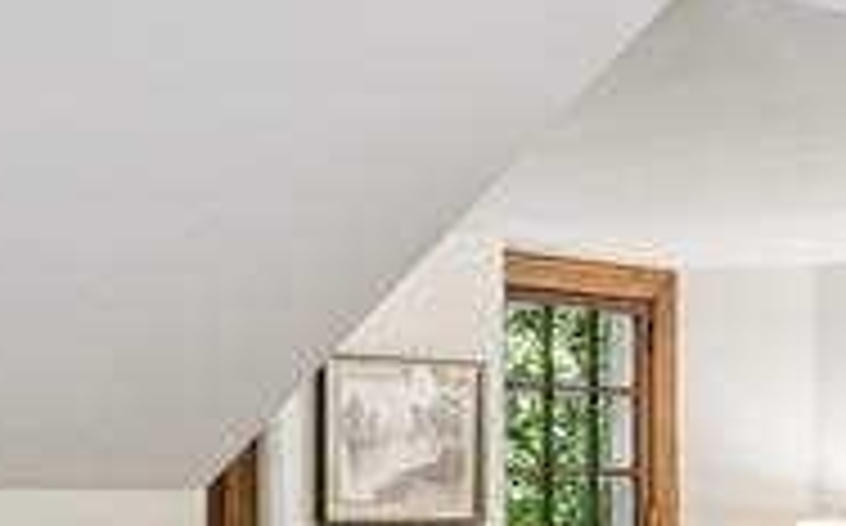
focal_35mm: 83
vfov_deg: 15.4
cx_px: 158
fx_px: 1911
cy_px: 544
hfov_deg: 24.5
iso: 250
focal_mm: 17
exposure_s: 1/15
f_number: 8
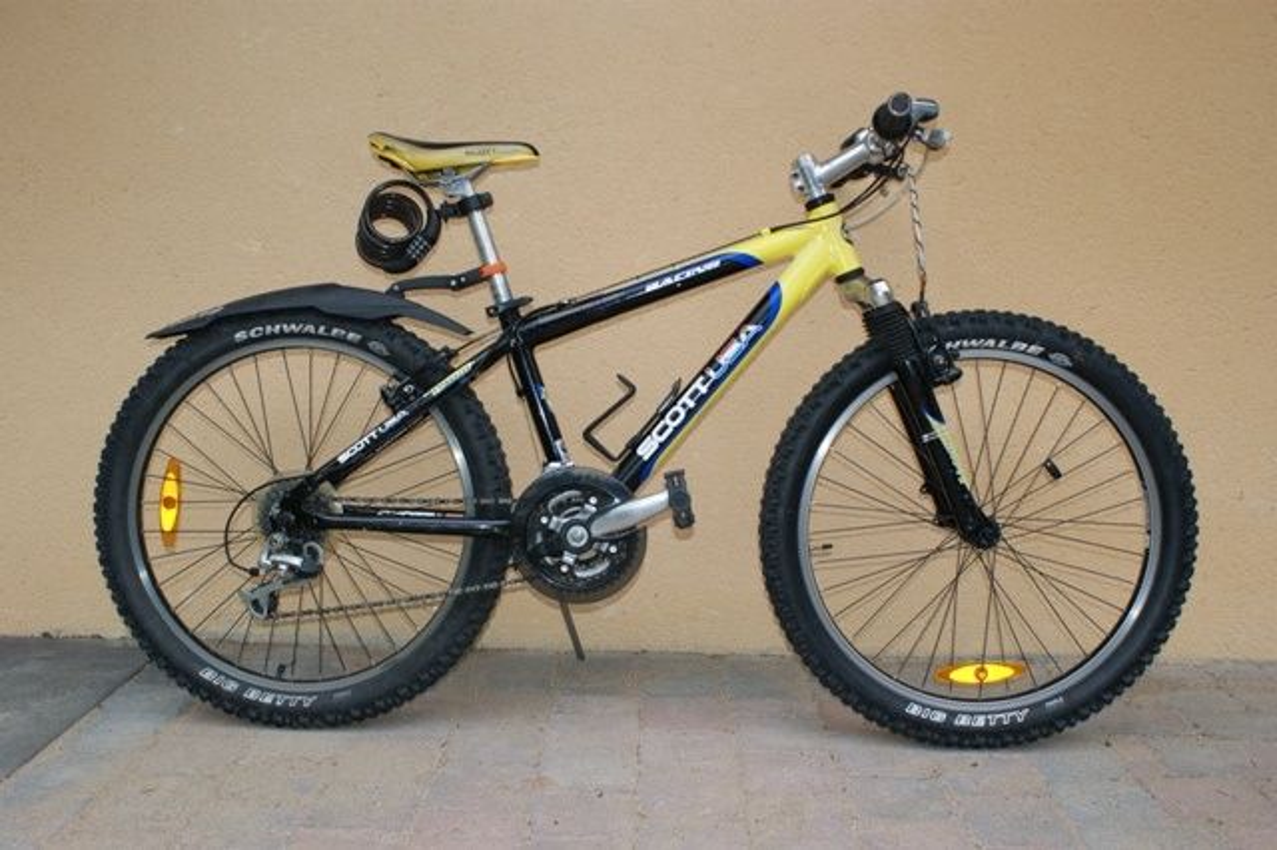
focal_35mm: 36
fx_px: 1276
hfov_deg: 53.2
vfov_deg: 36.8
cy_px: 425
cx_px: 638
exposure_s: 1/60
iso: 400
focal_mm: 24
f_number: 5.6
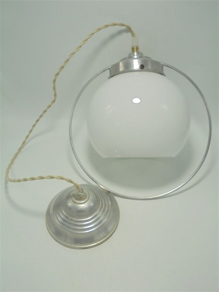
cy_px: 146
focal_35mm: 34
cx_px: 110
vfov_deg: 54.0
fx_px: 287
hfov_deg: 41.8
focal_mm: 6.1
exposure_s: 1/125
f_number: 4
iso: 100
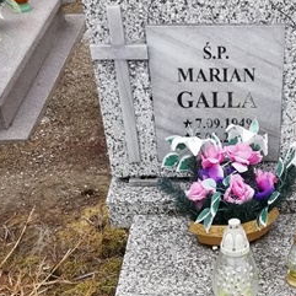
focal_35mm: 61
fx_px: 590
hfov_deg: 27.5
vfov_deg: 24.9
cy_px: 372
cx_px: 242
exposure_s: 1/651
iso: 50
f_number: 2.2
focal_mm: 3.21
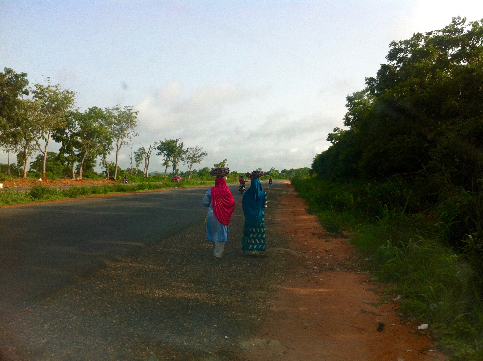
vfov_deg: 40.6
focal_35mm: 35
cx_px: 242
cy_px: 180
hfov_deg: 52.7
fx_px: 488
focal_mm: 3.85
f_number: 2.8
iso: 80
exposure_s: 1/616
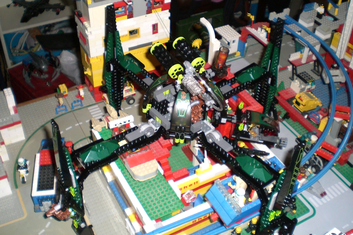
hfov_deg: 45.4
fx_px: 422
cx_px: 181
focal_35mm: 43
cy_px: 99
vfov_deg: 31.1
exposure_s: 1/60
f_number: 3.1
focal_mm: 6.3
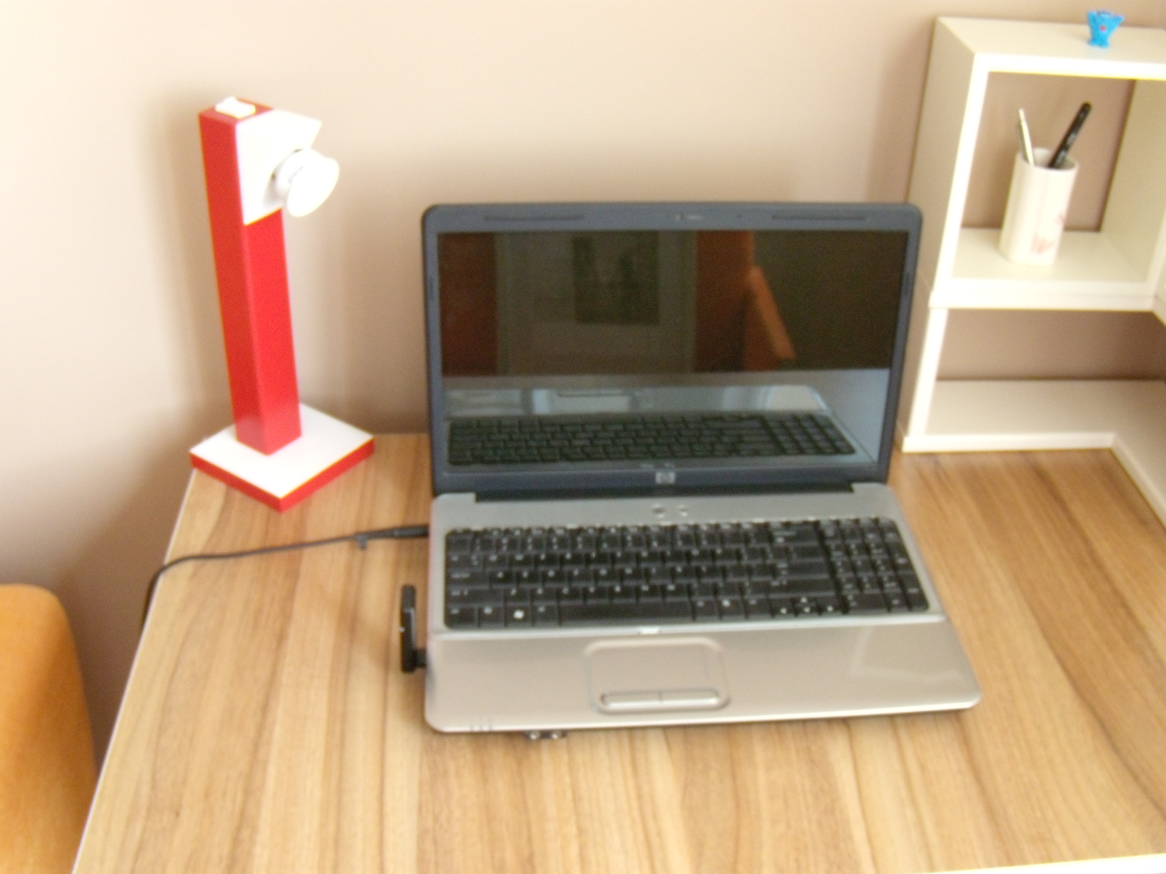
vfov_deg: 39.7
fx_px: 1213
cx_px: 583
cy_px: 437
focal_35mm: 36
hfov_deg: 51.4
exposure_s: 1/30
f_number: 3.6
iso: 400
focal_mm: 6.4
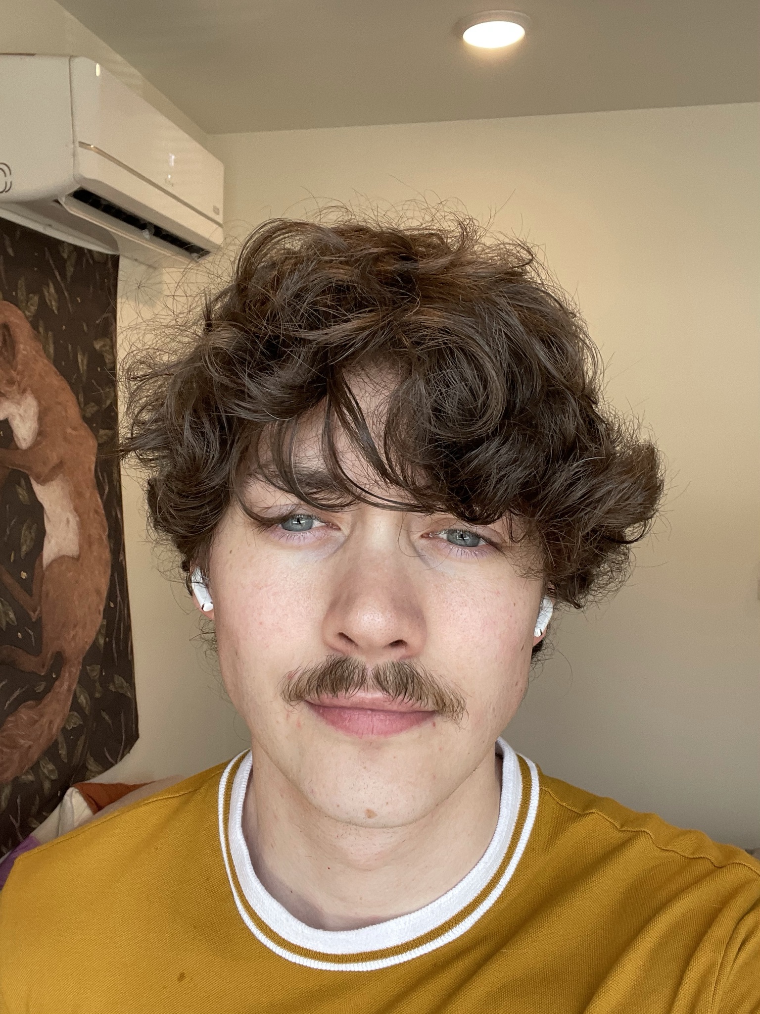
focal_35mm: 30
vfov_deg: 60.0
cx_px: 380
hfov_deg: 46.8
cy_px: 507
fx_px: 878
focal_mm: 2.71
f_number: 2.2
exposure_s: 1/120
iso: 80
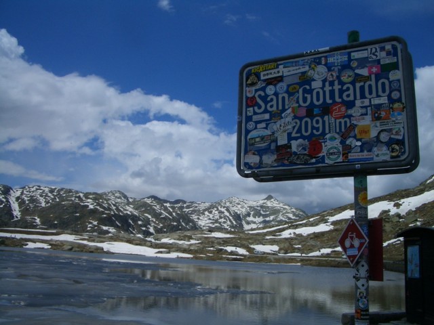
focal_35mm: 35
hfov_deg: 52.6
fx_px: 439
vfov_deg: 40.7
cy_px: 162
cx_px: 217
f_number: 4.3
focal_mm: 5.8
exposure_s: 1/2000
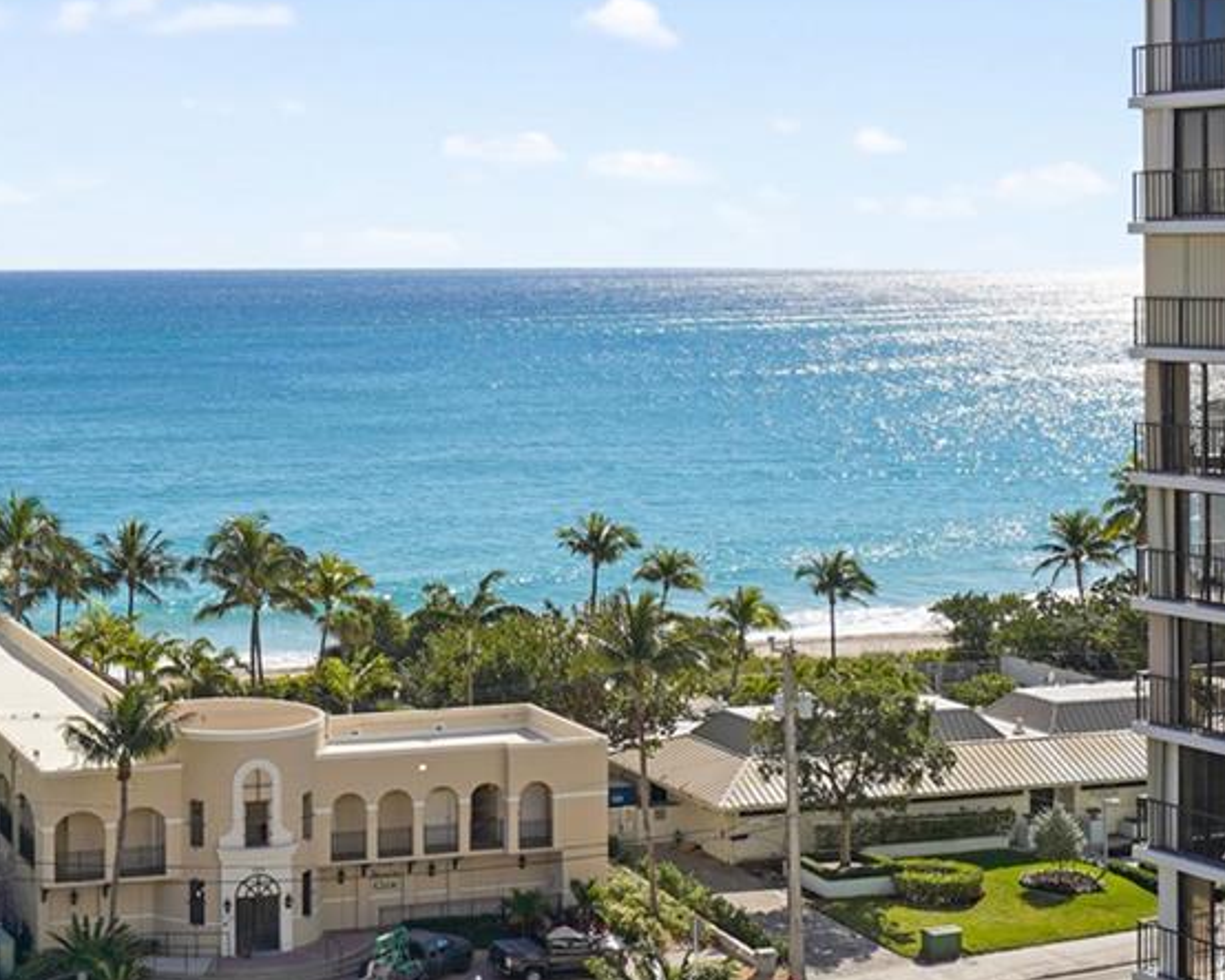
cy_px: 332
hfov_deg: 28.5
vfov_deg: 23.4
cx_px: 234
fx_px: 2356
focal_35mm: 65
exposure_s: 1/160
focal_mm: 24
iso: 100
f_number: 11
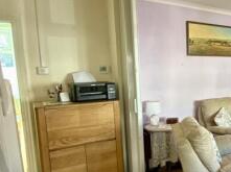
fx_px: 247
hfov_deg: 40.6
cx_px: 253
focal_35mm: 37
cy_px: 93
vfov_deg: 38.5
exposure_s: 1/100
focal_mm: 2.22
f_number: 2.2
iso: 200
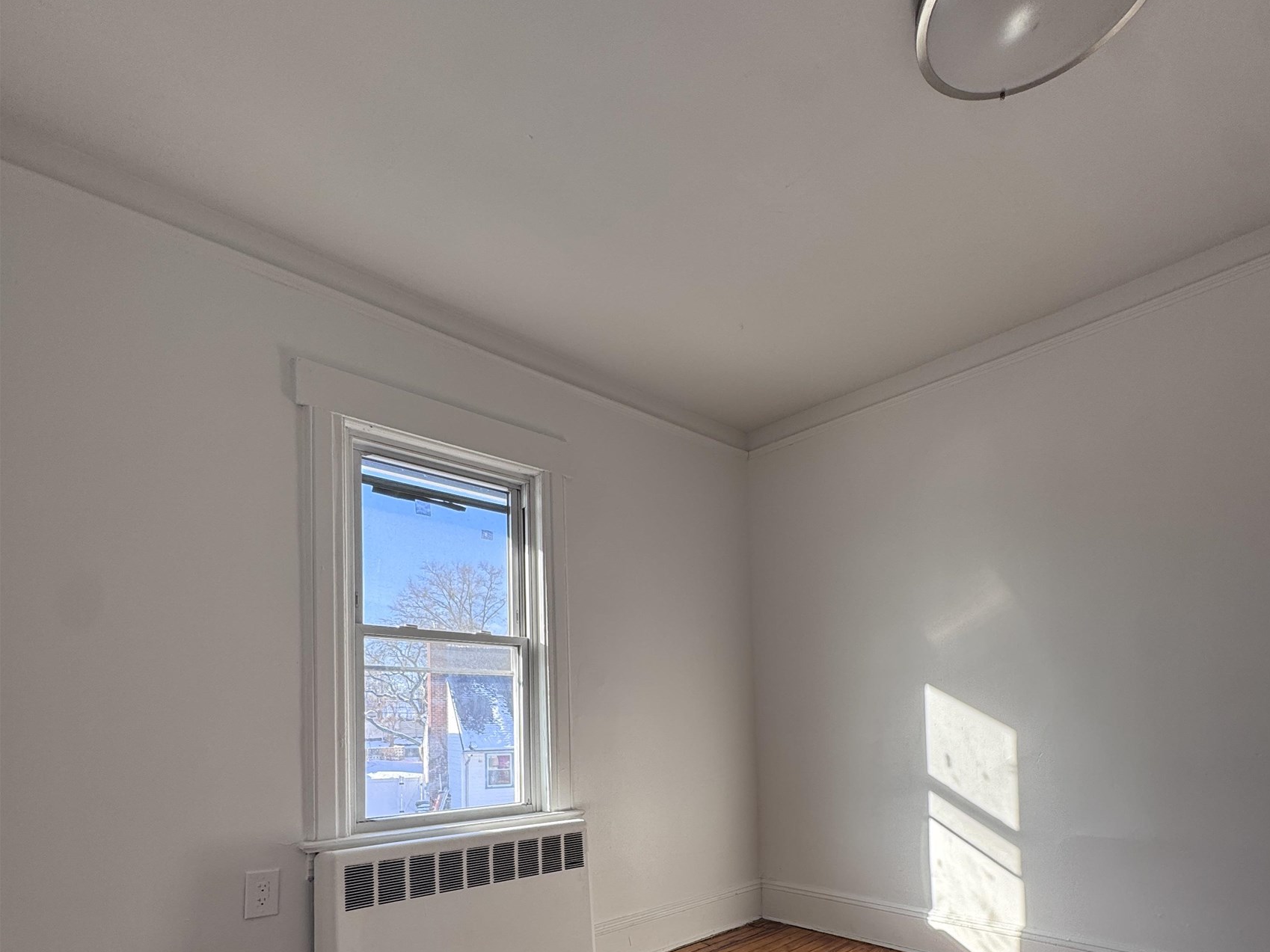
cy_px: 702
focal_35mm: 19
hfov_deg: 84.7
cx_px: 645
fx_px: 697
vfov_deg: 64.9
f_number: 2.2
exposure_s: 1/178
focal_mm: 2.22
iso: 40
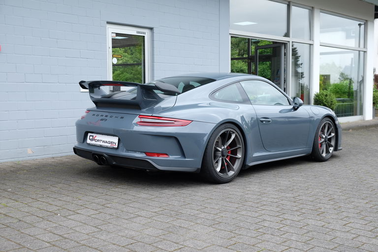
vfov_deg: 29.9
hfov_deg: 43.6
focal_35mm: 45
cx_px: 189
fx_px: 472
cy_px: 126
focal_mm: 30.2
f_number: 5.6
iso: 200
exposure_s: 1/170
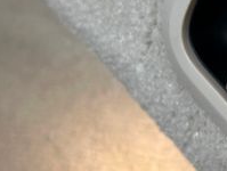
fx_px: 1012
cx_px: 286
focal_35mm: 154
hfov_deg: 12.4
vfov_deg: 9.7
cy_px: 62
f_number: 1.78
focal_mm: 6.86
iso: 100
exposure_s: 1/120
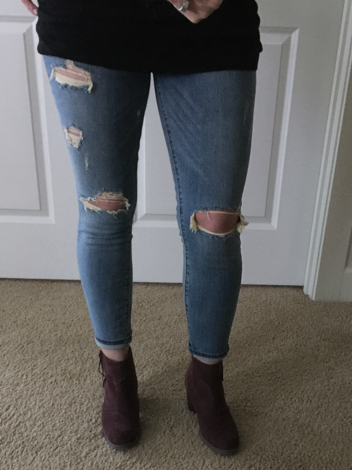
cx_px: 176
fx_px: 393
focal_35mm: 29
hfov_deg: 48.2
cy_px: 235
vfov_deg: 61.7
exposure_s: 1/4
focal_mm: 4.15
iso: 125
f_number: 2.2
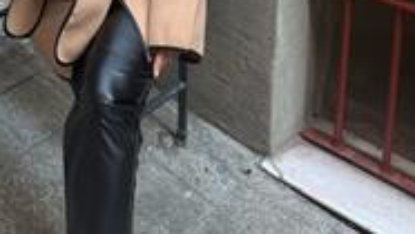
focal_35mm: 58
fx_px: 639
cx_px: 94
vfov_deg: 16.9
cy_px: -195
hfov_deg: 35.0
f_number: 1.78
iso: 200
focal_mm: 6.76
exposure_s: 1/84
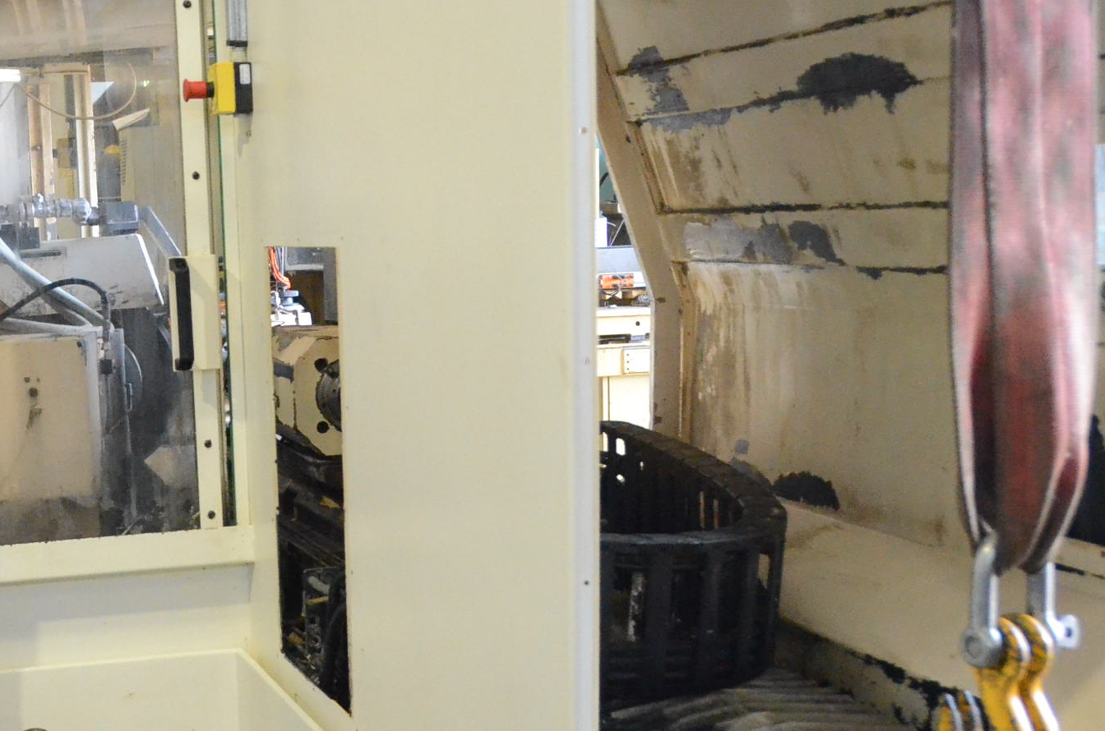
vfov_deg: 24.4
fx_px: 1685
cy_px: 478
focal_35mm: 55
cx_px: 176
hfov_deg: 34.8
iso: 6400
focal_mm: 20
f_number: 3.5
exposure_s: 1/400
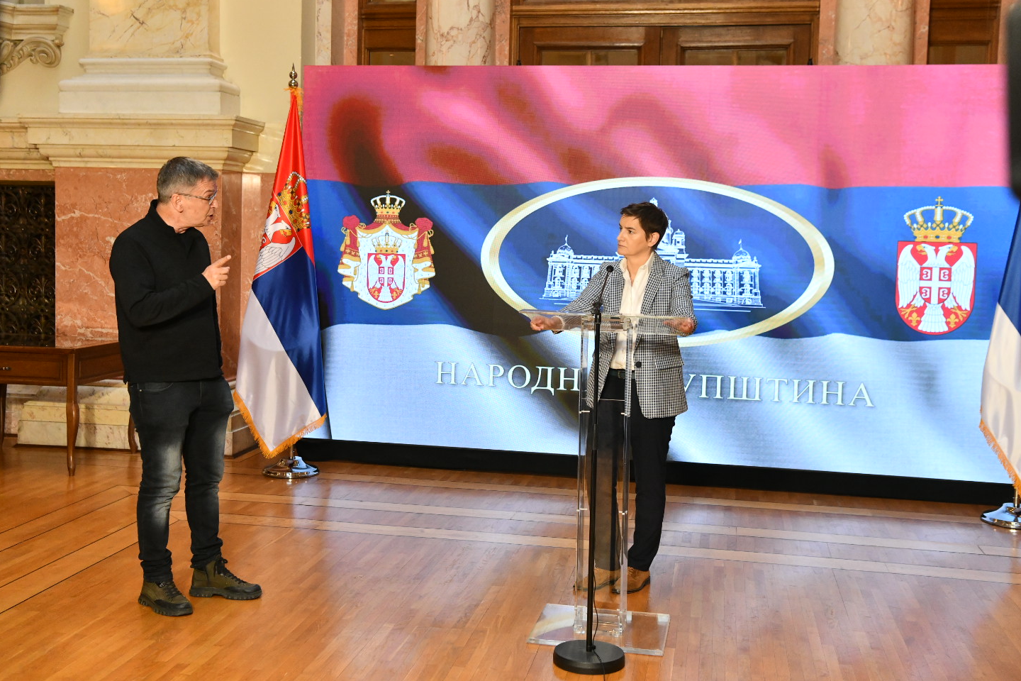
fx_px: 1276
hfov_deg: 43.6
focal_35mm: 45
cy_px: 311
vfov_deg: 29.9
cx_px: 487
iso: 2000
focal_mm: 40
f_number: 4.5
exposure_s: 1/250
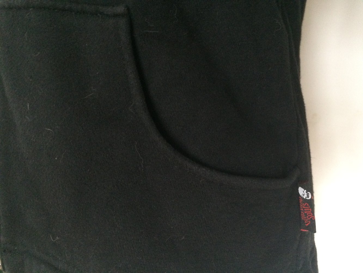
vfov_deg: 48.2
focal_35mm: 29
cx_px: 182
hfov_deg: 61.7
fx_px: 304
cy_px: 136
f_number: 2.2
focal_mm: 4.15
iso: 400
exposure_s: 1/15
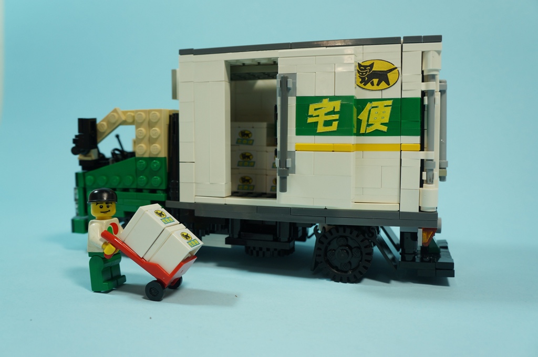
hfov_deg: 62.0
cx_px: 269
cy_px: 178
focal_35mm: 30
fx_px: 448
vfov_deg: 43.5
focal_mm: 20
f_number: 5.6
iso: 200
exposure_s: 1/25
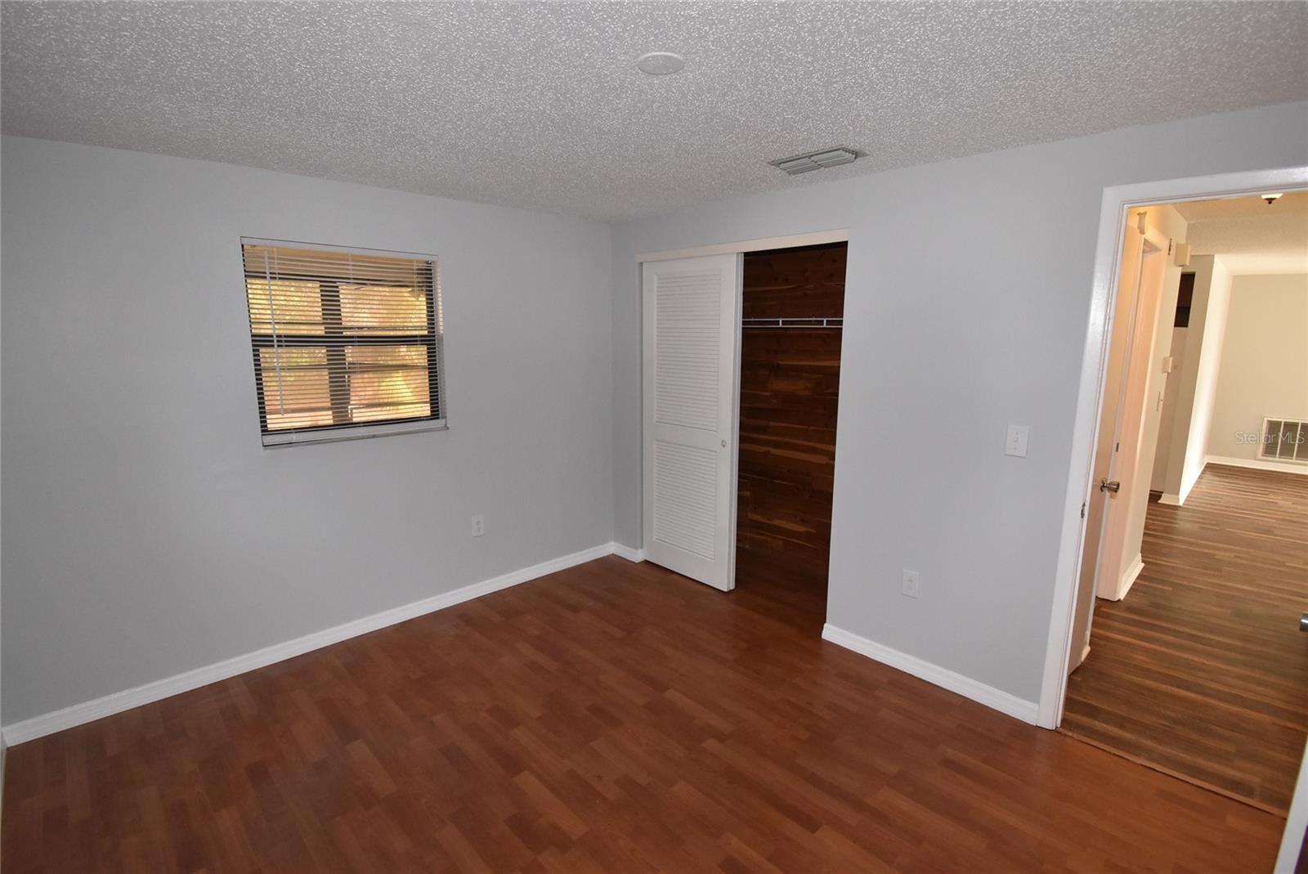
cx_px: 654
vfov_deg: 72.1
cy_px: 437
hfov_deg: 94.9
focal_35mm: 16
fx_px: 600
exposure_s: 1/60
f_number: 8
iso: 1600
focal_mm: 11
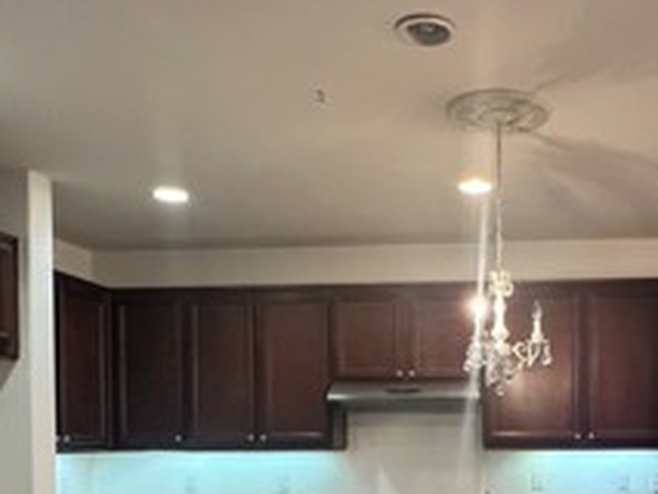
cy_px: 454
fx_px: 742
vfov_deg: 34.6
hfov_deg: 45.9
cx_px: 507
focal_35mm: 39
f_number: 1.8
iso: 320
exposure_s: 1/60
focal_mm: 1.57
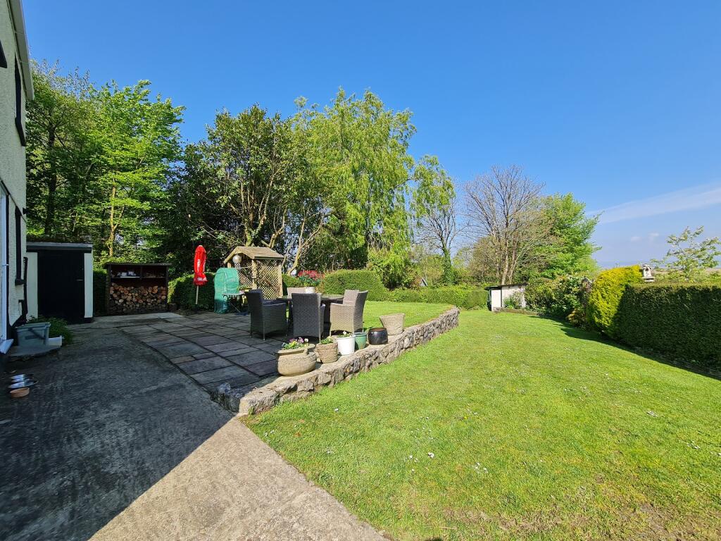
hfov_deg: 106.2
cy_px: 270
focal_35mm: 13
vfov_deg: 89.9
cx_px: 360
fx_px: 271
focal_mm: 2.2
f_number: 2.2
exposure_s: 1/1264
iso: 64
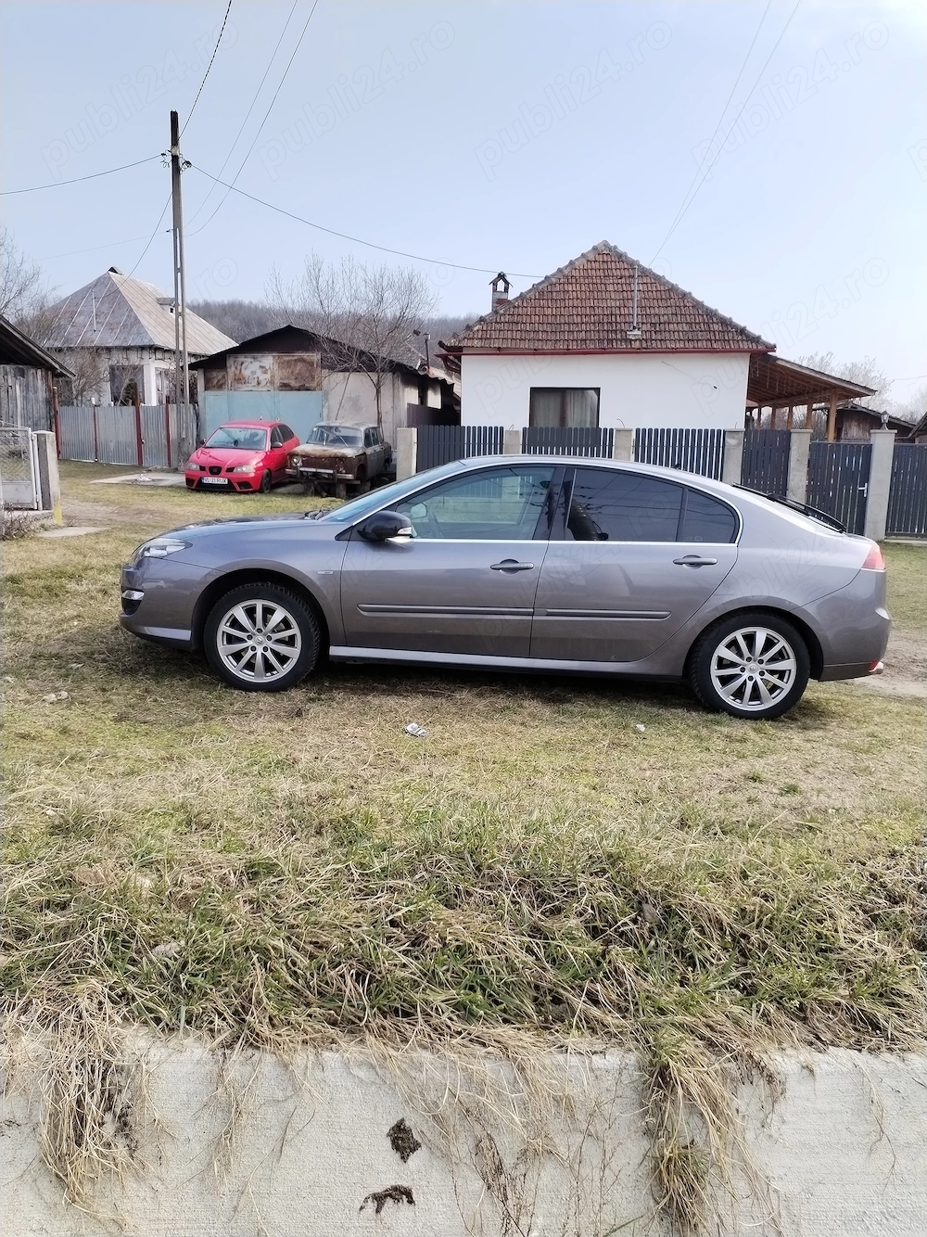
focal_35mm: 29
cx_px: 464
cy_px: 618
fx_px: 1036
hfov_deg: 48.2
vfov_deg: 61.7
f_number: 1.8
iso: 100
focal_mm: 4.75
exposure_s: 1/1057
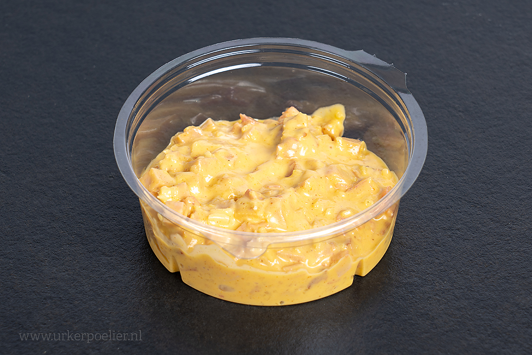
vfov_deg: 13.0
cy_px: 178
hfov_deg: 19.5
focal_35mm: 105
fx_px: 1552
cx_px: 266
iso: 100
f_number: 9
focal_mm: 105
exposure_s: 1/160
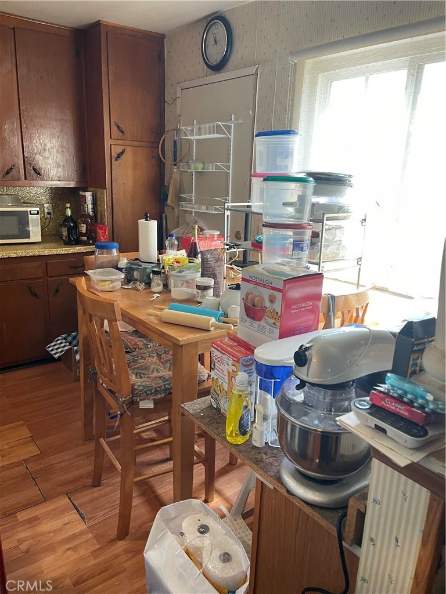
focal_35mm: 25
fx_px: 429
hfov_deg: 54.9
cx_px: 223
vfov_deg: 69.4
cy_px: 297
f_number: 1.6
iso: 125
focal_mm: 5.1
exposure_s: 1/60
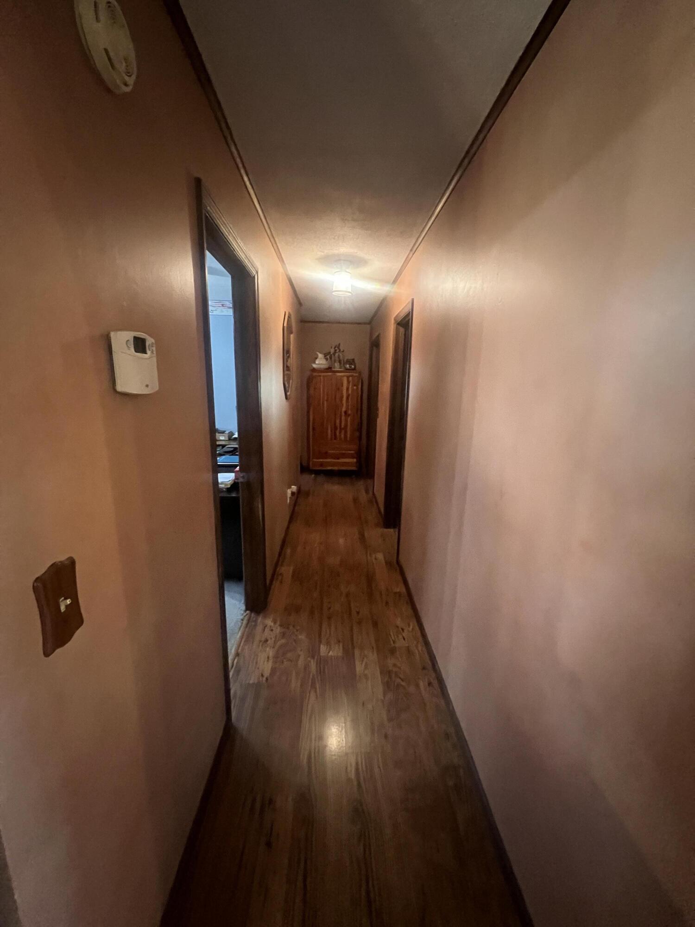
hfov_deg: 89.9
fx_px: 348
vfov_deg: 106.2
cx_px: 348
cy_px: 464
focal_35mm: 13
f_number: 1.8
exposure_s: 1/30
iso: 1000
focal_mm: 1.57
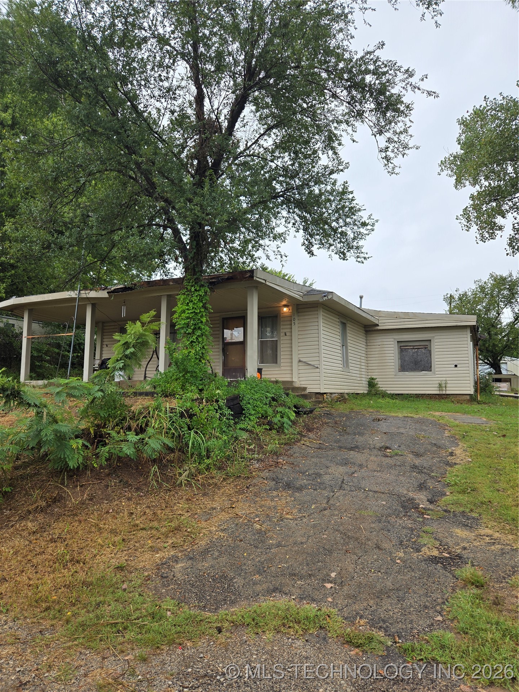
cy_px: 346
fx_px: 460
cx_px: 260
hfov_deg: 58.9
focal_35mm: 23
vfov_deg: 73.9
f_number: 1.8
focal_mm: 5.4
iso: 25
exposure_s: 1/659
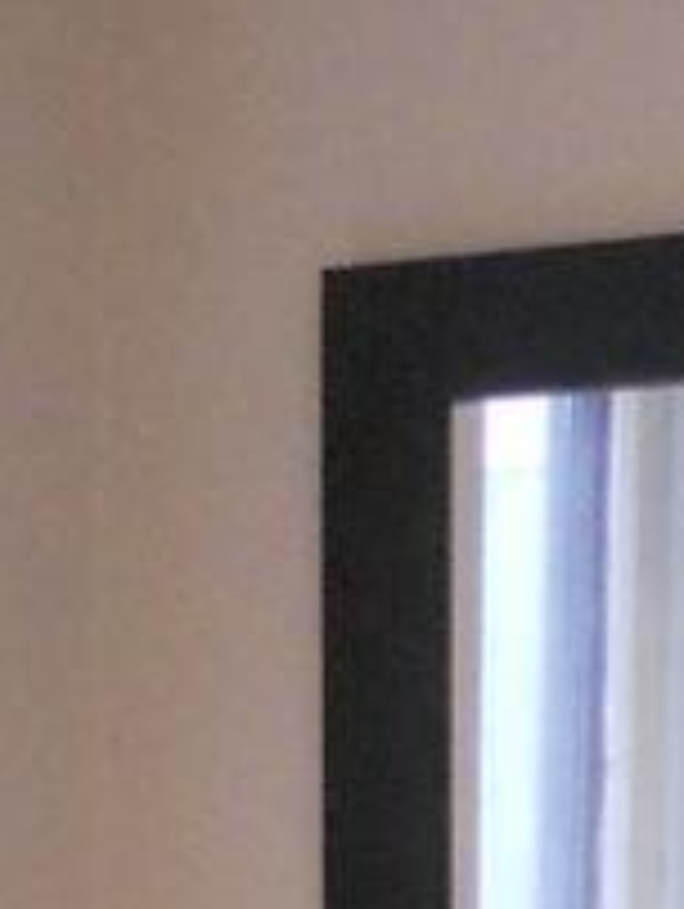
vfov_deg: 8.9
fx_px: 5390
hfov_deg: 6.9
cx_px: 1616
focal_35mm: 205
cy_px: 2002
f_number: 3.2
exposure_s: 1/60
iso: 400
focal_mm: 4.9
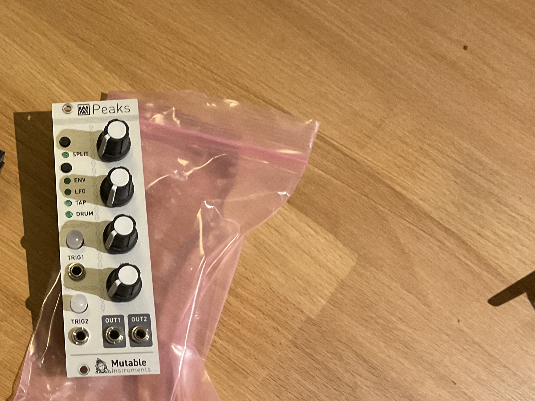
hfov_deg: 30.3
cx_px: -7
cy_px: 224
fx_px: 912
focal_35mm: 59
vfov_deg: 24.8
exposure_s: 1/50
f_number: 1.8
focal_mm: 3
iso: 250
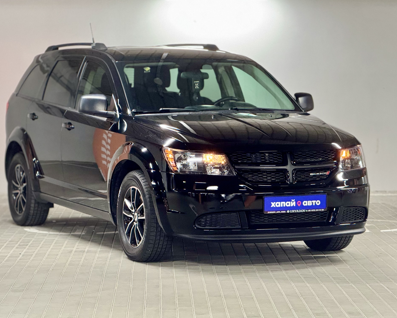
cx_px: 194
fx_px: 1481
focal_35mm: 126
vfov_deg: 12.2
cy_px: 158
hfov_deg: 15.3
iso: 500
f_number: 2.8
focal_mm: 15.66
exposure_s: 1/50
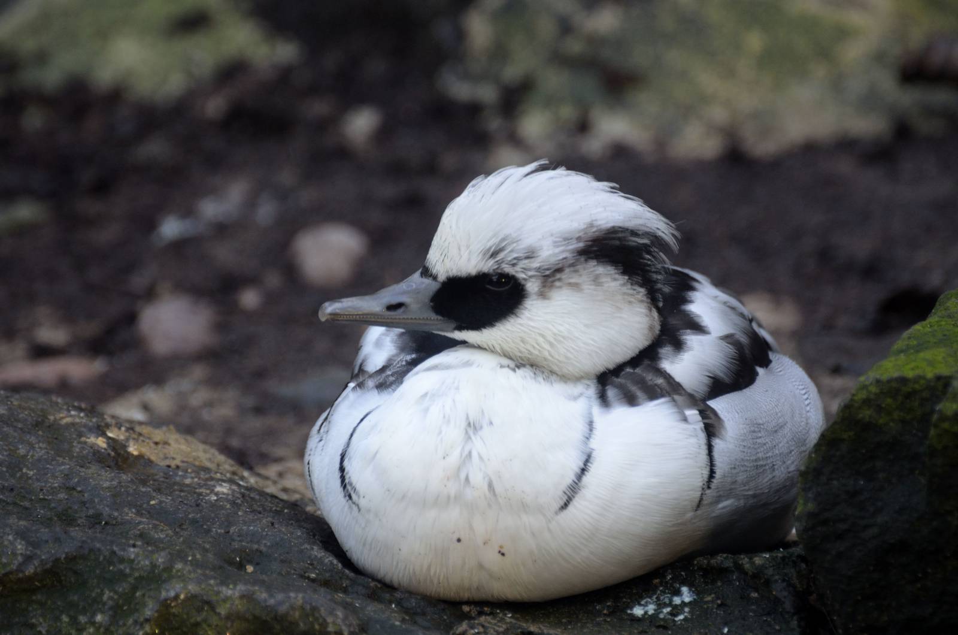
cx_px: 479
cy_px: 318
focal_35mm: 450
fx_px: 11951
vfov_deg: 3.0
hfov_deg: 4.6
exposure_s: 1/125
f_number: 5.6
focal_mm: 300
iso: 900
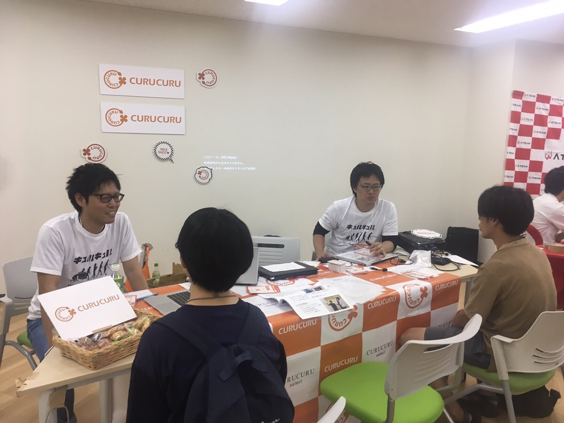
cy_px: 212
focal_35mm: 29
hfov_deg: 61.7
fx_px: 472
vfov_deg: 48.2
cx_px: 282
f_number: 2.2
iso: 25
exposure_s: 1/30
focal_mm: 4.15
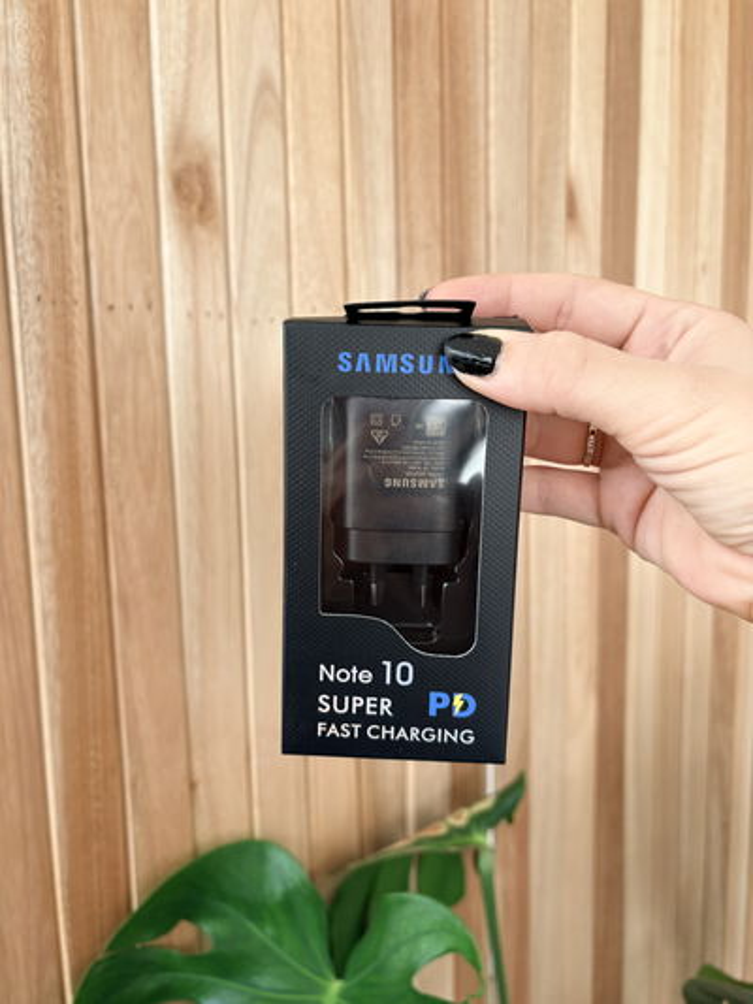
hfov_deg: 53.1
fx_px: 754
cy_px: 502
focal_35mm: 26
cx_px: 376
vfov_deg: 67.3
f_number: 1.6
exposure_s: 1/94
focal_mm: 5.96
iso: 125
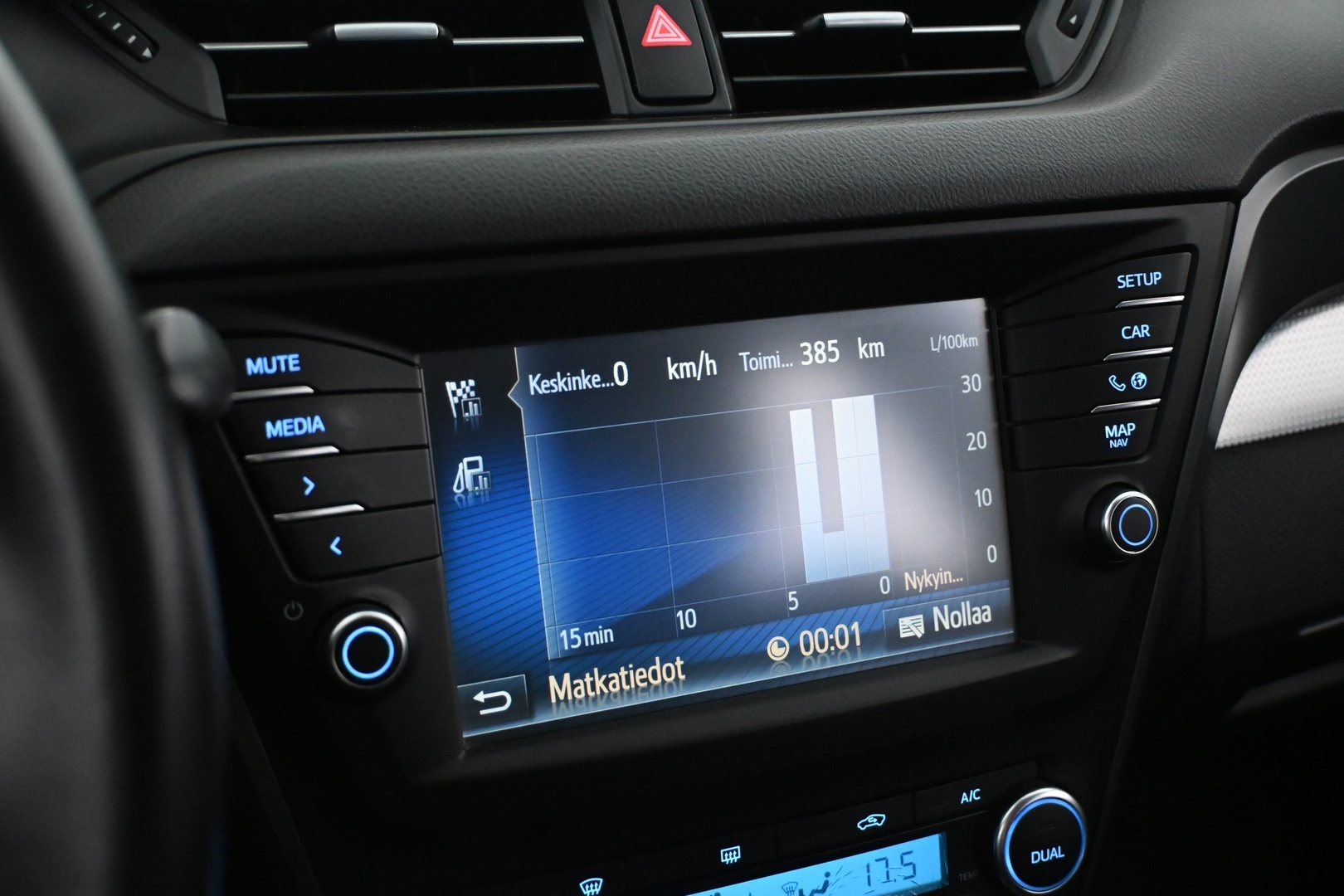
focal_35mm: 41
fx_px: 1540
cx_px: 672
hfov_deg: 47.2
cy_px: 448
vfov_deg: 32.4
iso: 5000
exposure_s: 1/60
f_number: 4.5
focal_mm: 27.5
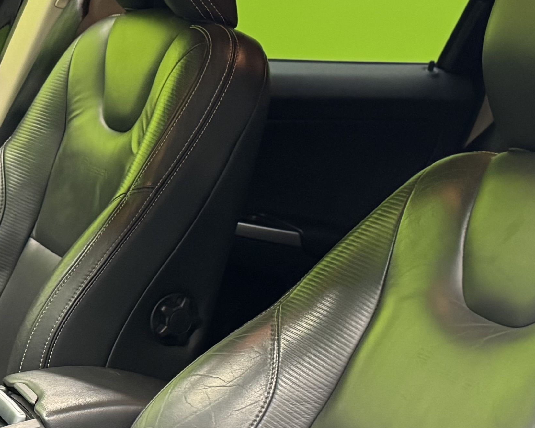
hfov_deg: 23.0
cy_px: 411
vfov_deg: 18.5
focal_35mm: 81
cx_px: 57
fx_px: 1283
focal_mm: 6.76
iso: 640
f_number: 1.78
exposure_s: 1/50
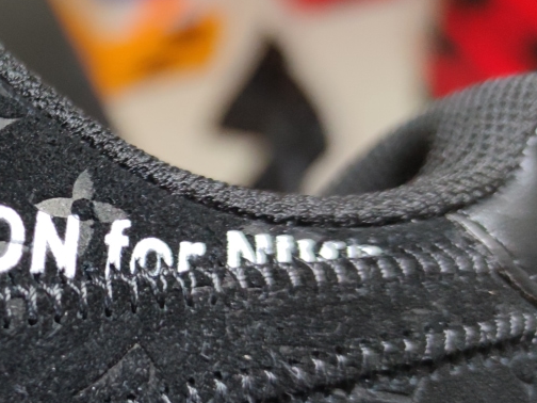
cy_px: 283
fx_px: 946
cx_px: -31
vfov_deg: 23.9
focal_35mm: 61
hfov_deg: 29.1
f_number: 1.69
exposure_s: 1/50
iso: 348
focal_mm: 6.72
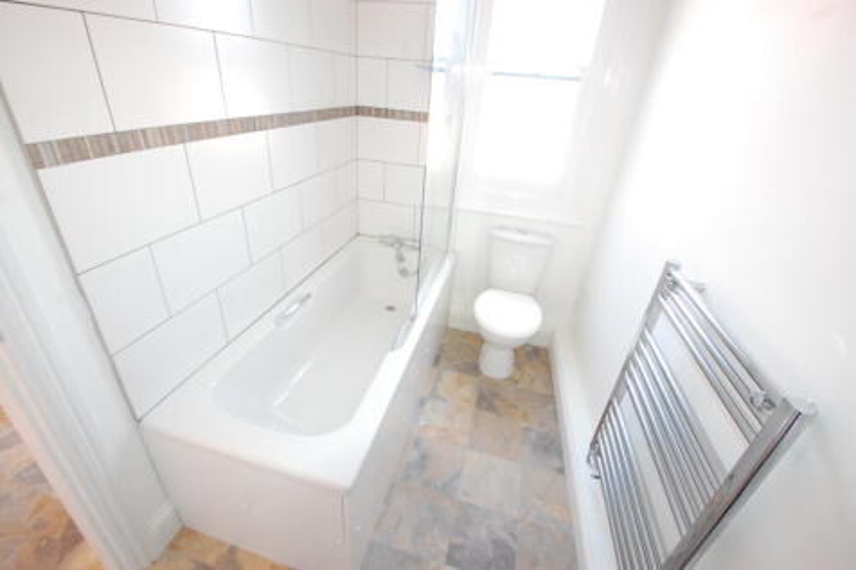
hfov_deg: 100.4
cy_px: 285
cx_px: 428
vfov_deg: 77.3
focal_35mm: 15
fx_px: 357
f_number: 6.3
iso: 1600
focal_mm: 10
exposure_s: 1/15
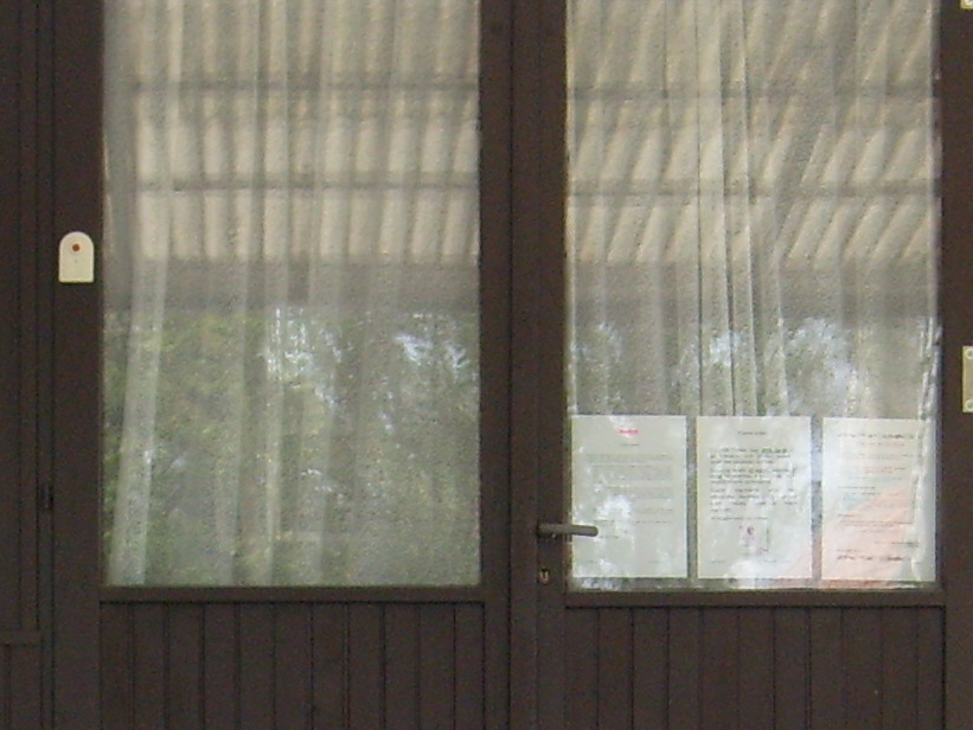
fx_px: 3683
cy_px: 1024
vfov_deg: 11.0
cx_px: 501
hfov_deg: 15.1
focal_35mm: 131
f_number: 2.8
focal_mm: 5.8
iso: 80
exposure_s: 1/250
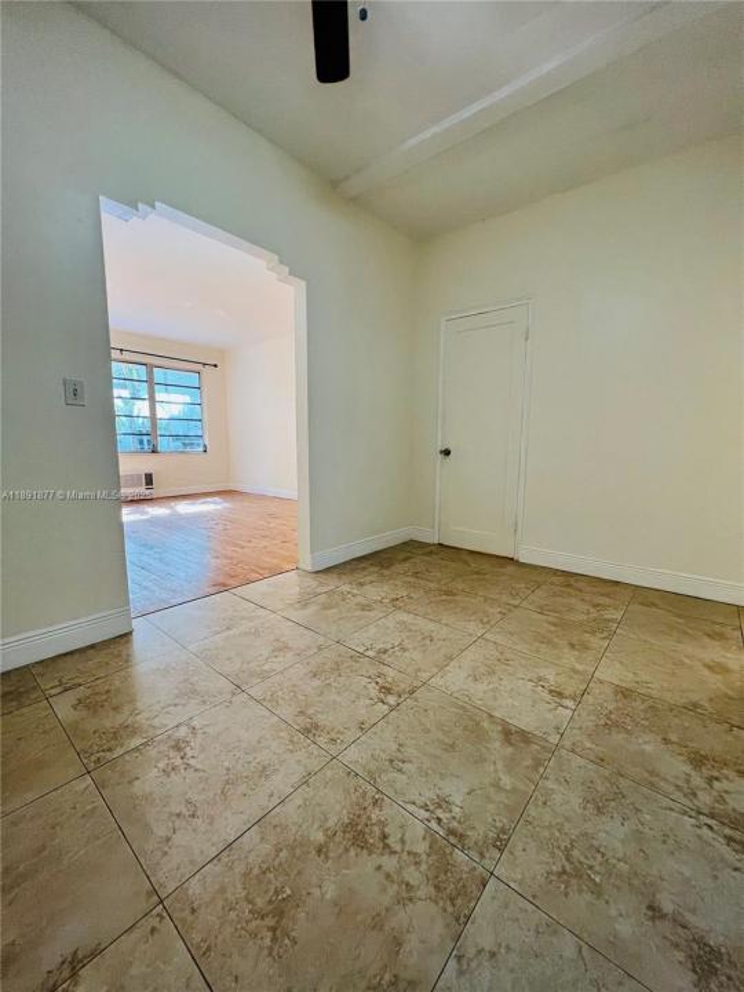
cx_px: 372
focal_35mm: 13
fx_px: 373
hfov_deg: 89.9
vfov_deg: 106.2
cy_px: 496
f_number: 1.8
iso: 200
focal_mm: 1.57
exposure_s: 1/120
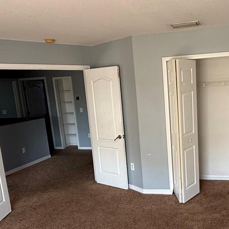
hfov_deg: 43.6
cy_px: 142
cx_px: 170
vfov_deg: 44.6
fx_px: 277
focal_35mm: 37
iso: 125
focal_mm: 2.22
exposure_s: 1/99
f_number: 2.2
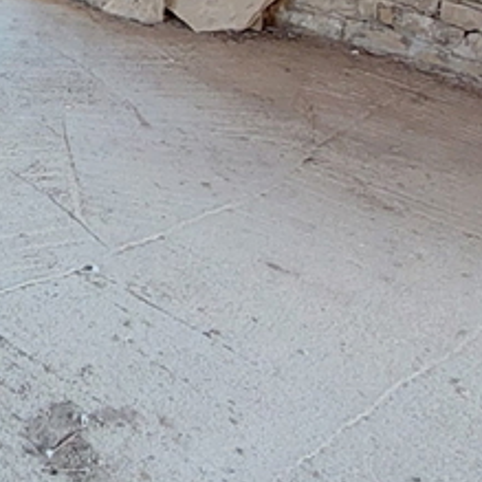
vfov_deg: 24.1
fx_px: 992
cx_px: -293
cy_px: -136
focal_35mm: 63
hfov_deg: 21.5
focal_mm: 1.74
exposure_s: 1/40
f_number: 2.2
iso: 250
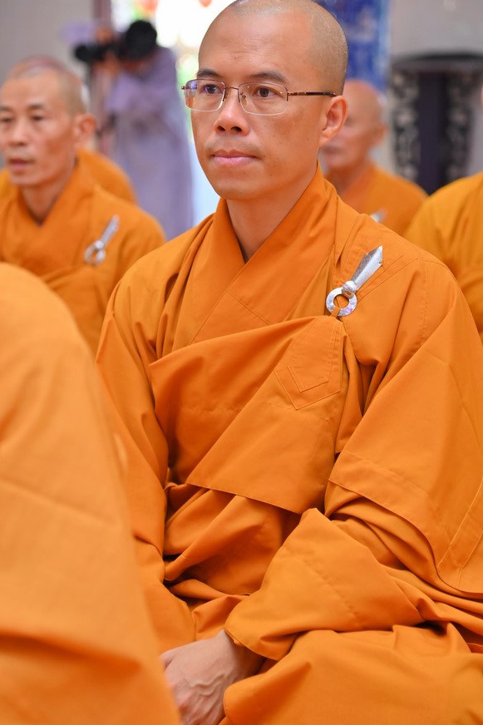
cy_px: 349
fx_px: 2074
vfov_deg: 19.8
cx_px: 229
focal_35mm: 103
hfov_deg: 13.3
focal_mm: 92
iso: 1250
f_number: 4.5
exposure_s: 1/160
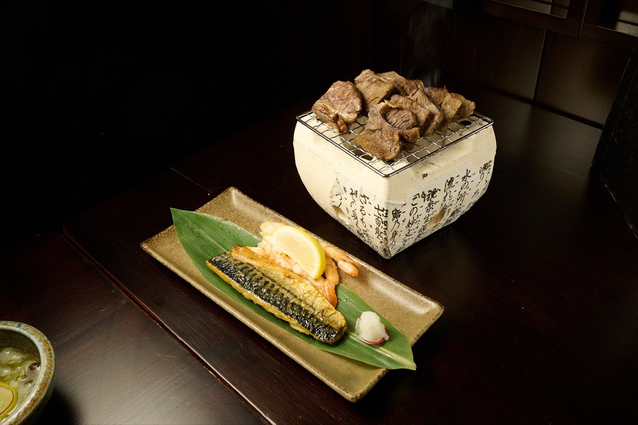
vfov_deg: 36.9
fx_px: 638
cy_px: 212
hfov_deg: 53.1
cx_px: 319
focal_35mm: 36
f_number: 11
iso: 1250
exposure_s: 1/30
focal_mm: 36
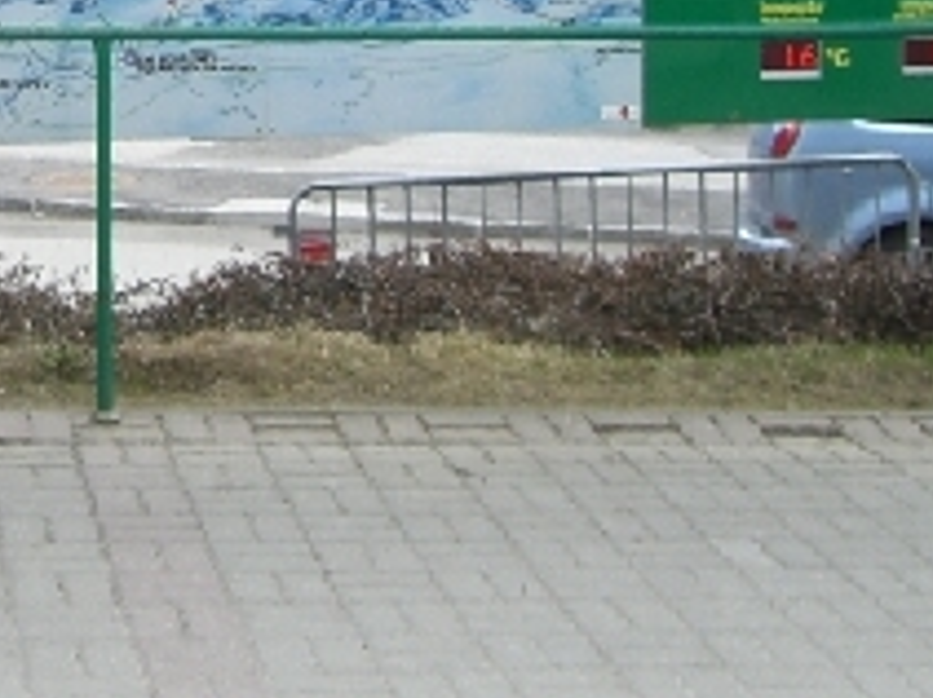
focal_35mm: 108
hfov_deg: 17.9
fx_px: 2909
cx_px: 97
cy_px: -186
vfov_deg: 13.3
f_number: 4.3
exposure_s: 1/100
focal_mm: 6.2
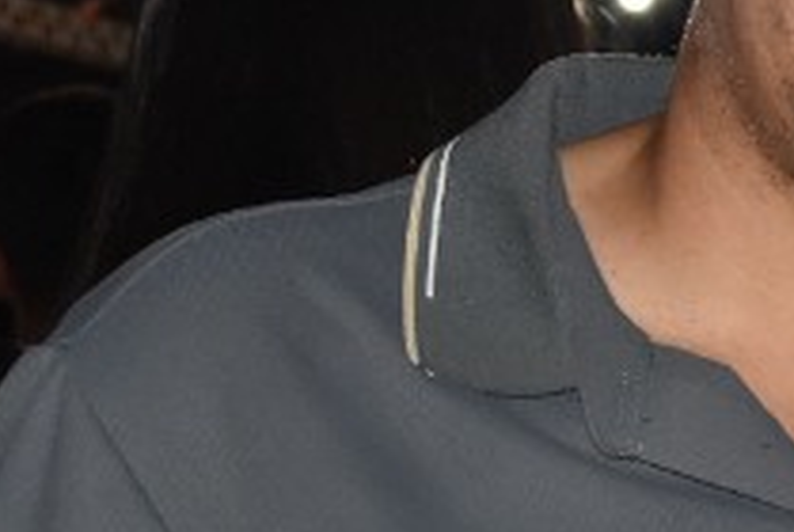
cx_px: 1132
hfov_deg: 9.1
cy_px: 317
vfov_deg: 6.3
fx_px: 4859
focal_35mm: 220
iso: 1250
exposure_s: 1/125
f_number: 5.6
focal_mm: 30
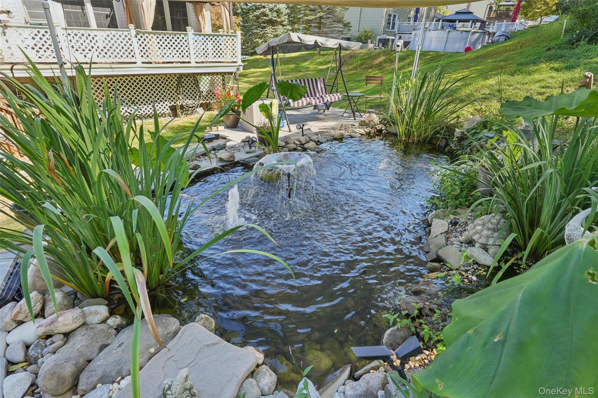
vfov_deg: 65.9
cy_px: 199
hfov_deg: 88.4
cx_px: 299
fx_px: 307
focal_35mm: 18
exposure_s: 1/30
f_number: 8
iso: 160
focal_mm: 18.5
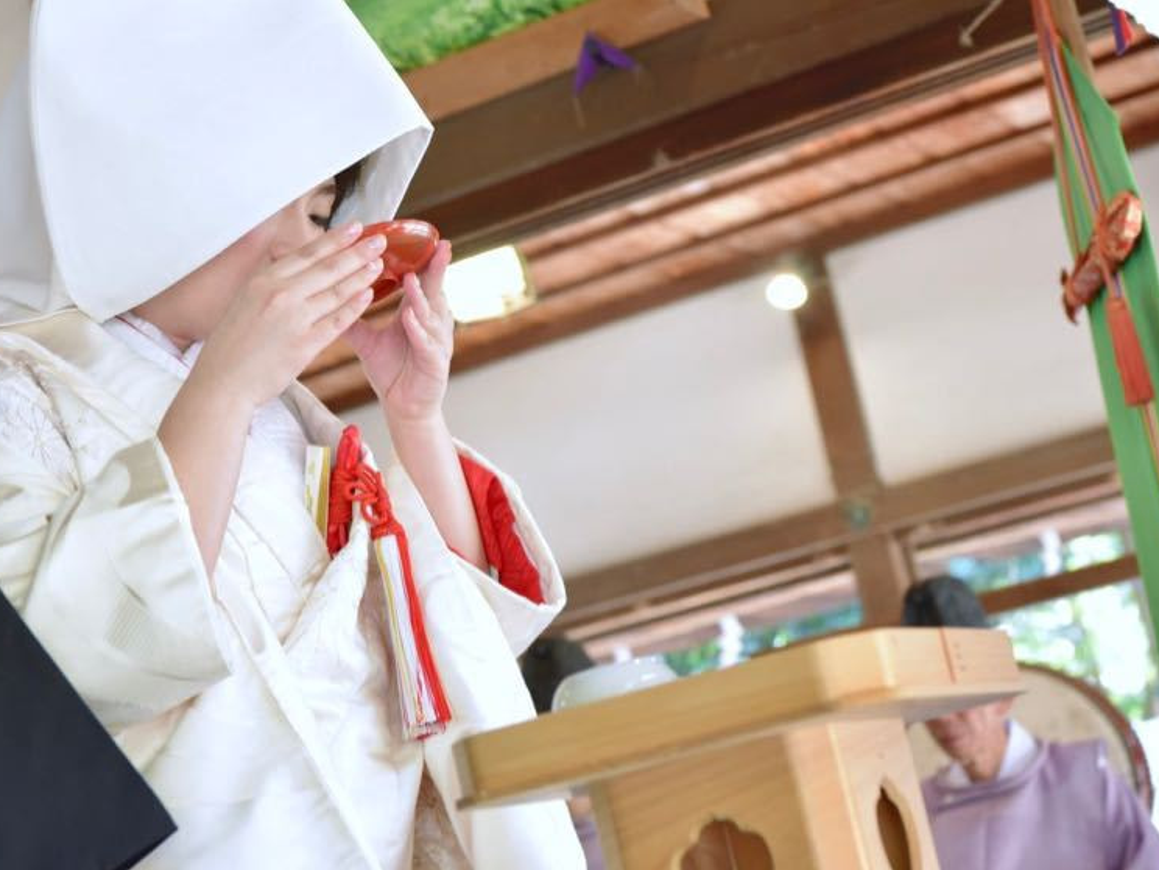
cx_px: 558
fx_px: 2545
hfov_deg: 25.7
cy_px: 436
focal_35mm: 76
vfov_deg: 19.4
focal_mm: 70
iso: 4000
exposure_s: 1/100
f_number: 6.3
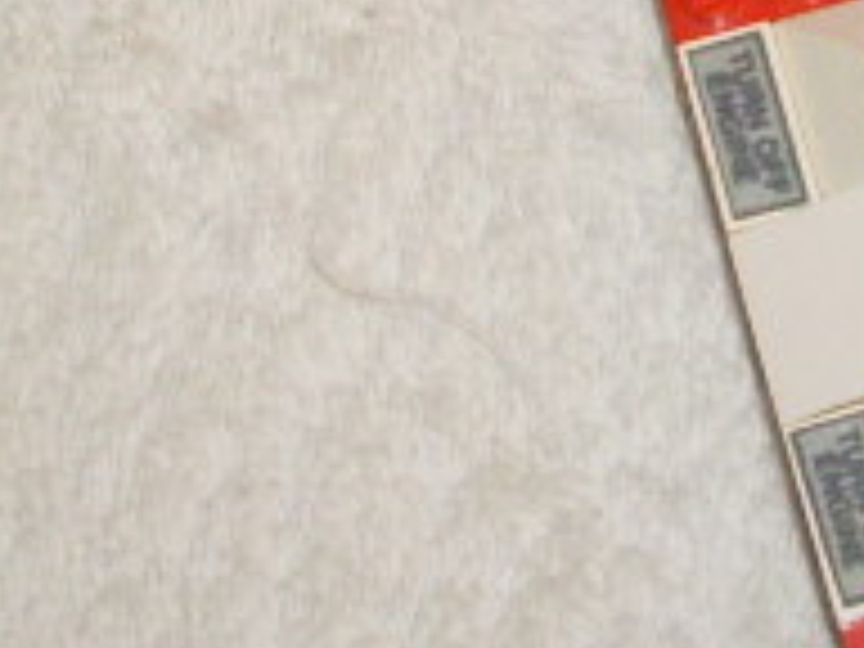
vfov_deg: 7.1
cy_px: -648
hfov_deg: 9.6
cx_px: 999
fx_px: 5067
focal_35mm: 203
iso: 100
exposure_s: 1/45
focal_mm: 6.3
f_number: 2.8
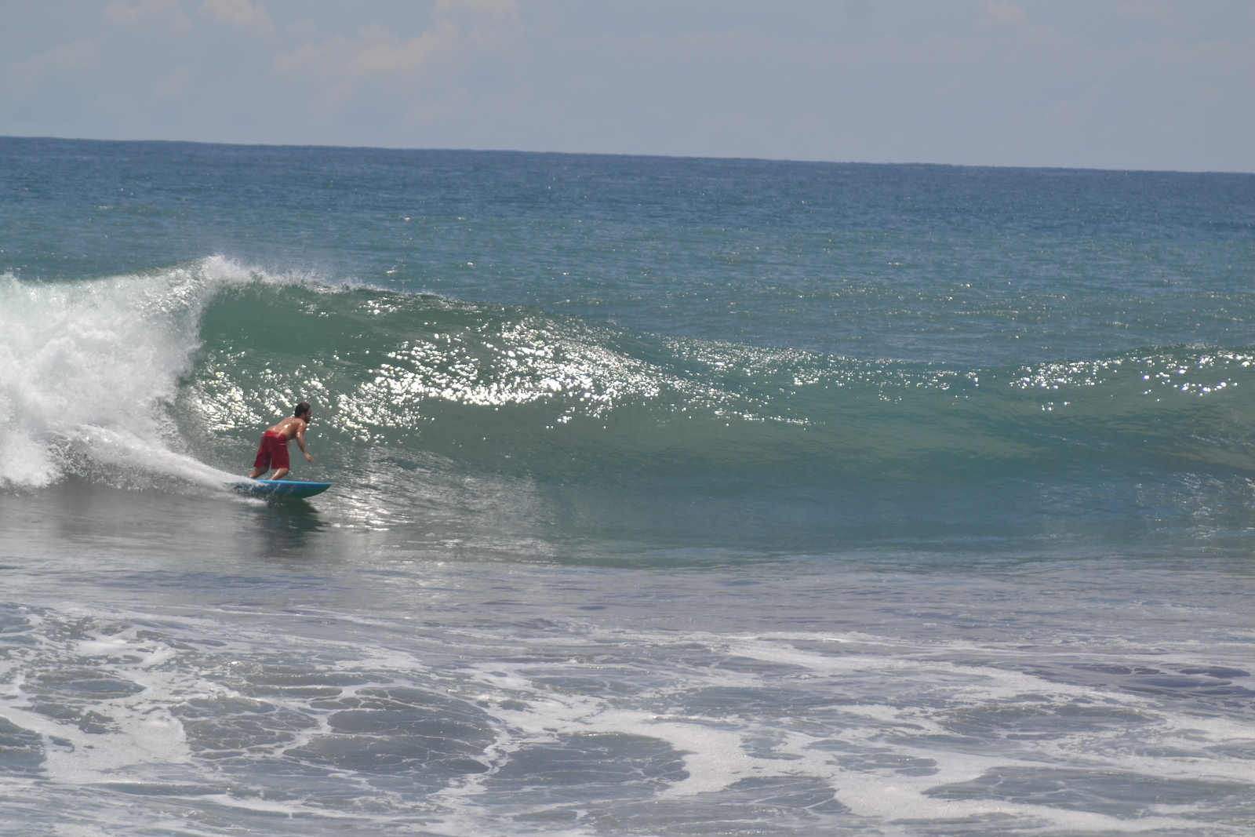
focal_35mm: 232
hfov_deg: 8.9
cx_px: 628
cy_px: 418
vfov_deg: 5.9
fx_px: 8105
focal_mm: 155
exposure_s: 1/2000
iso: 200
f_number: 5.6
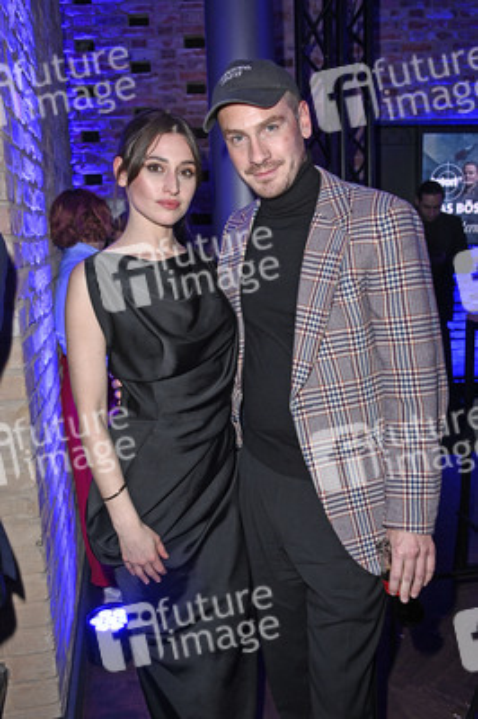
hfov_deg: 41.0
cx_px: 239
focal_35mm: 32
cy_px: 360
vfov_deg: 58.8
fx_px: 638
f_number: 5.6
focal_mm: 32
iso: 1250
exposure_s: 1/100
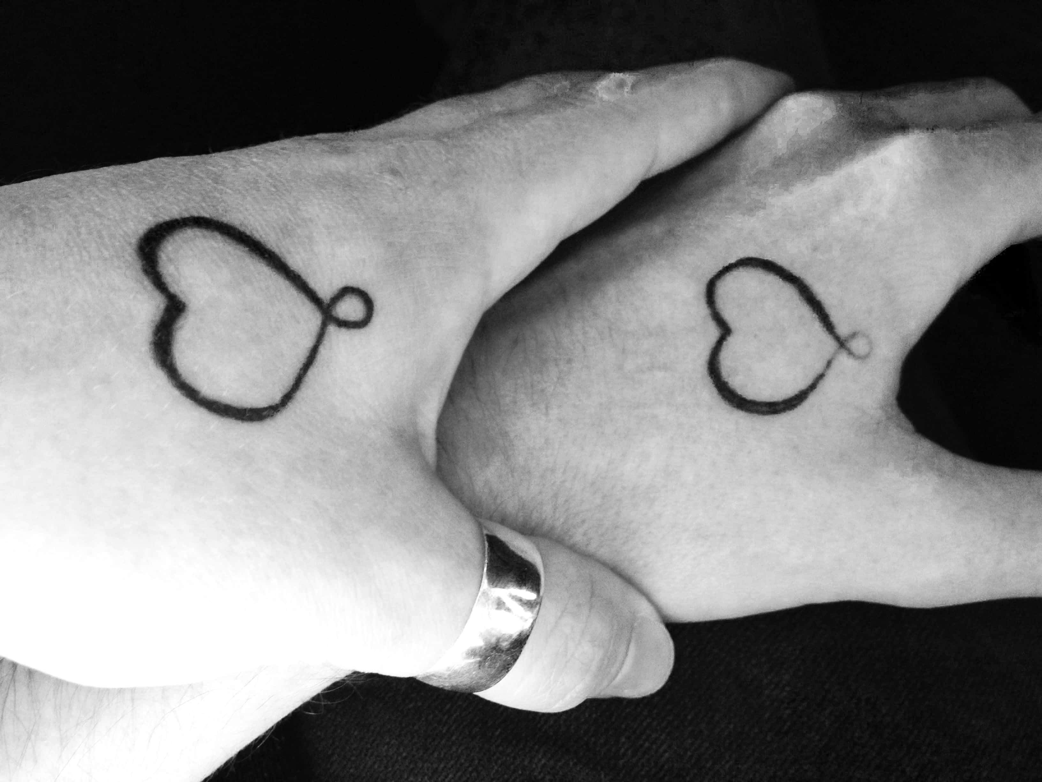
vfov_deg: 40.7
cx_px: 521
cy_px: 391
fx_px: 1054
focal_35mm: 35
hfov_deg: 52.6
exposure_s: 1/20
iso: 160
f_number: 2.4
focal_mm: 4.28
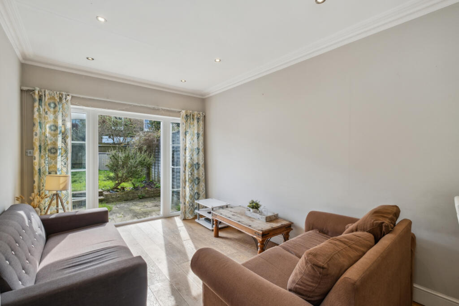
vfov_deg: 77.3
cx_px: 230
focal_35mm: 15
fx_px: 191
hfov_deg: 100.4
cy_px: 153
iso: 640
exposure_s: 1/125
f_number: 8
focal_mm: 10
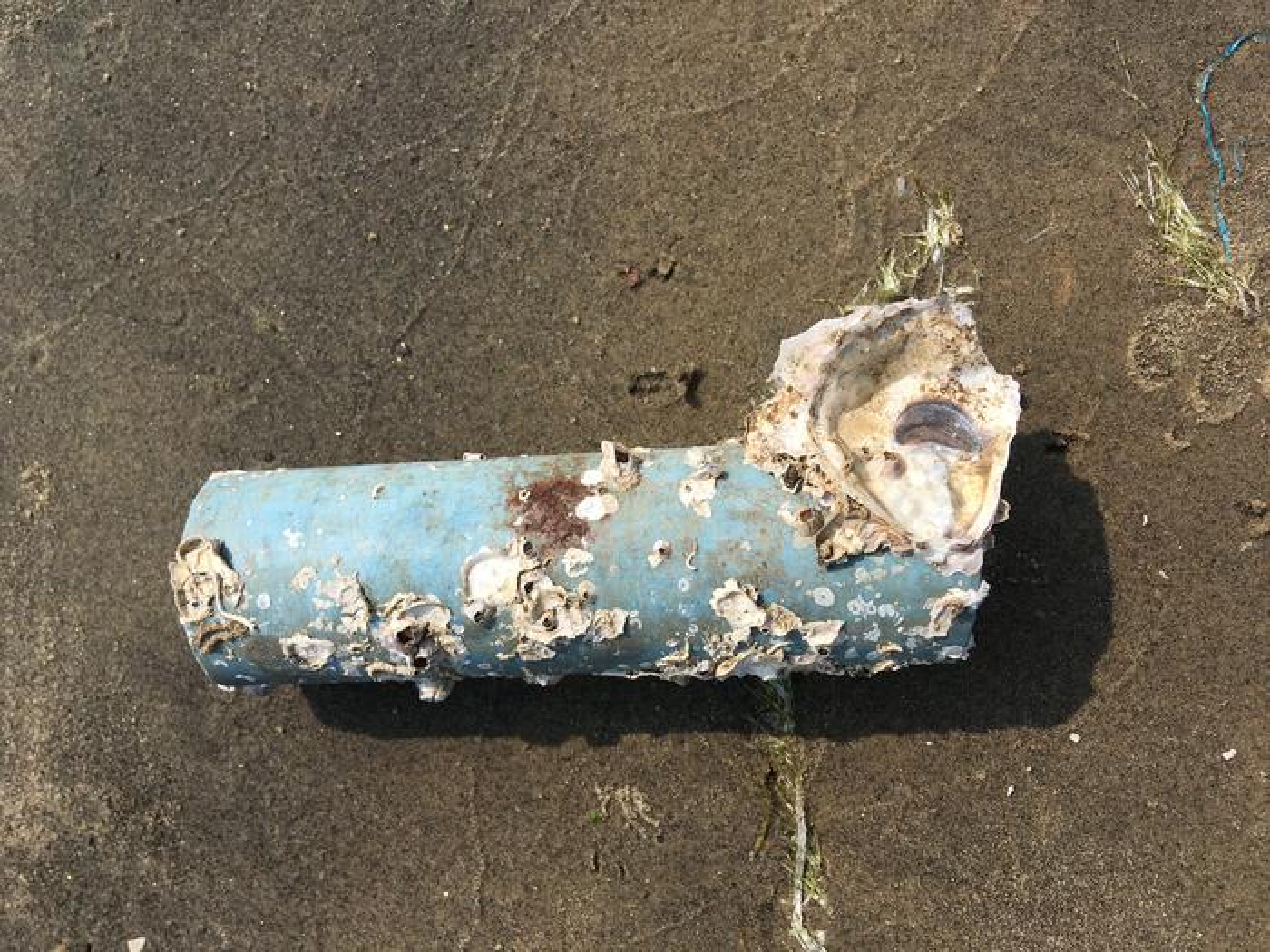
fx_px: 1064
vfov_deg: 48.2
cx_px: 635
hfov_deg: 61.7
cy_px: 476
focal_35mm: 29
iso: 25
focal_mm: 4.15
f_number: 2.2
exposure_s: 1/3344
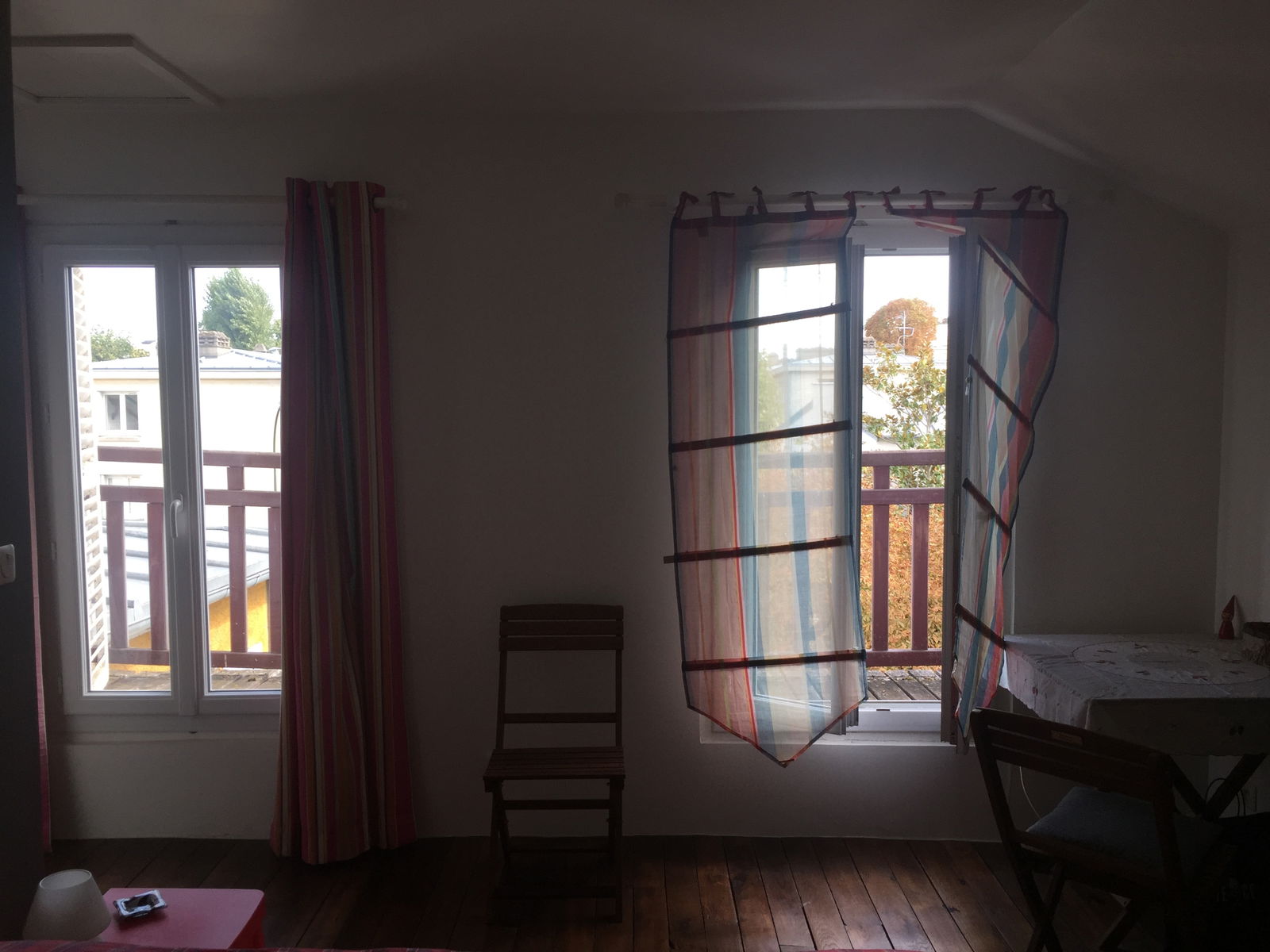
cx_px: 635
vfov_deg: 48.2
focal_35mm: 29
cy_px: 476
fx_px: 1064
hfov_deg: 61.7
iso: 32
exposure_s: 1/116
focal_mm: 4.15
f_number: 2.2
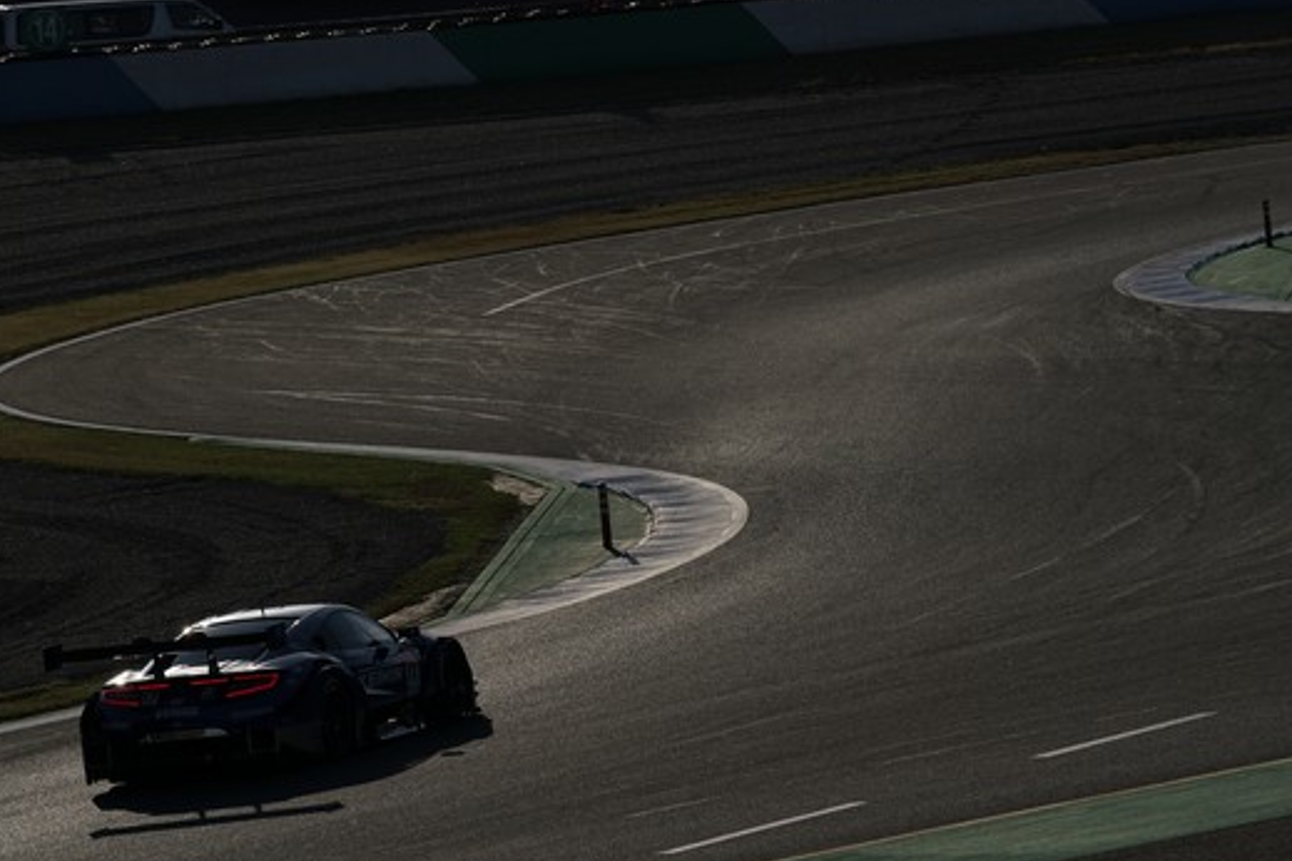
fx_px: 10658
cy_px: 301
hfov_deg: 6.9
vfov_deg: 4.6
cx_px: 680
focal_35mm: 297
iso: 200
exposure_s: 1/1250
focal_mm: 214
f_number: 11
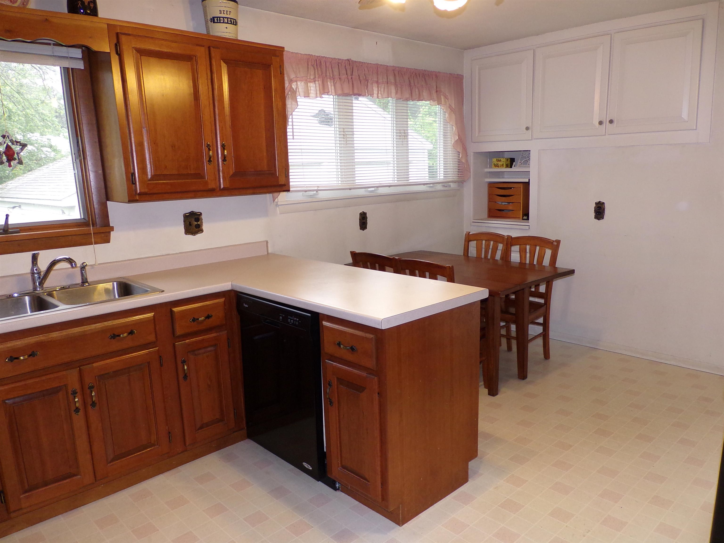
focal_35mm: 26
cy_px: 272
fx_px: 544
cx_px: 362
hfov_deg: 67.3
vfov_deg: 53.1
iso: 160
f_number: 3.2
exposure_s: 1/34
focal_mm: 4.7
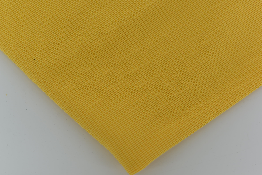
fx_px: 364
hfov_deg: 39.6
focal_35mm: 50
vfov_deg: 27.0
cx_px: 131
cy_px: 88
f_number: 3.5
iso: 100
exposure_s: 1/320
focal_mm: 50
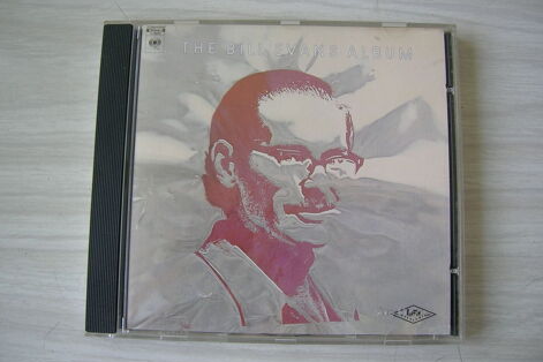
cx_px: 267
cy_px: 178
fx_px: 543
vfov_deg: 36.9
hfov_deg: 53.1
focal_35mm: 36
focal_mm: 5.7
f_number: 2.9
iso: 50
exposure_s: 1/18
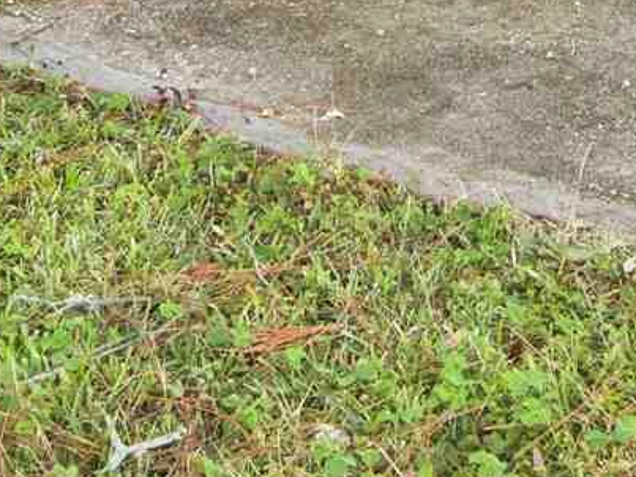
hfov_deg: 14.8
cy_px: -716
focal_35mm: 132
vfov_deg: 9.7
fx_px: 2425
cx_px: 559
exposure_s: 1/10
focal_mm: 18
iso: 200
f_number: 11
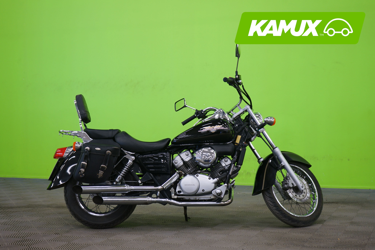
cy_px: 125
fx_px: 573
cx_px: 188
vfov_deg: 24.6
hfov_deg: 36.2
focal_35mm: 55
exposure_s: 1/8
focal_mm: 55
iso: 400
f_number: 5
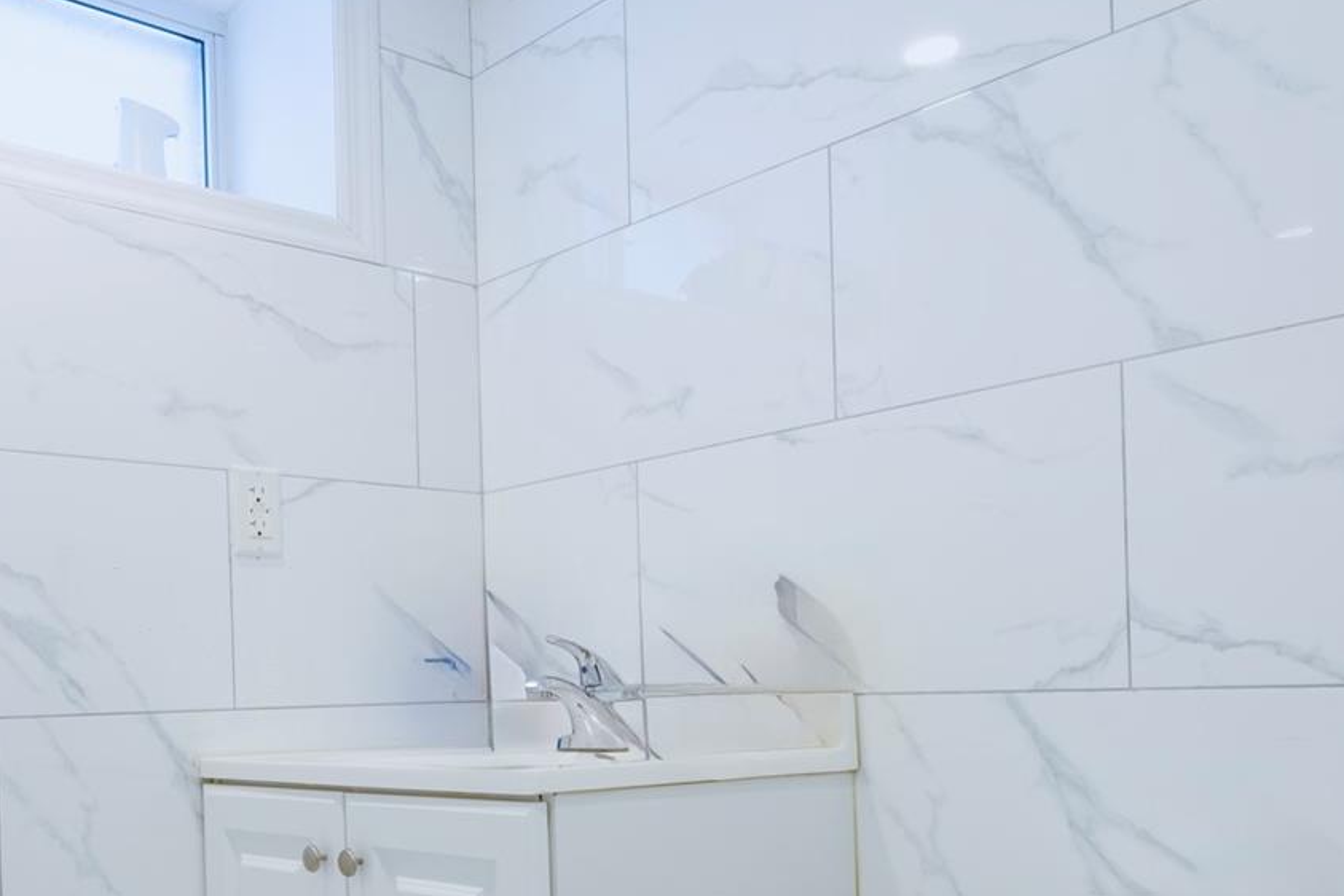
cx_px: 419
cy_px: 688
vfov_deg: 37.8
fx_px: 1269
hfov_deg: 54.4
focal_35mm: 34
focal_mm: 14
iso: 100
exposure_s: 1/8
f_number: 10
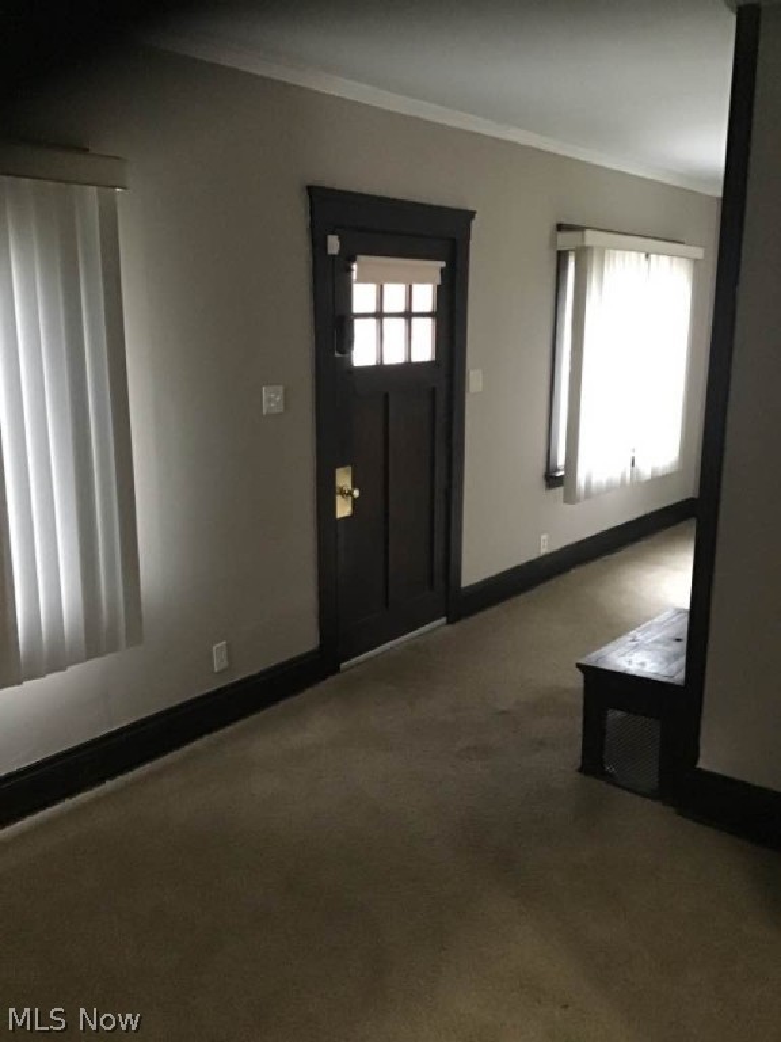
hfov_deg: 45.4
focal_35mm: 31
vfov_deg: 58.4
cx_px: 390
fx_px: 933
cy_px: 521
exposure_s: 1/15
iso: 400
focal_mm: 3.3
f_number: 2.4
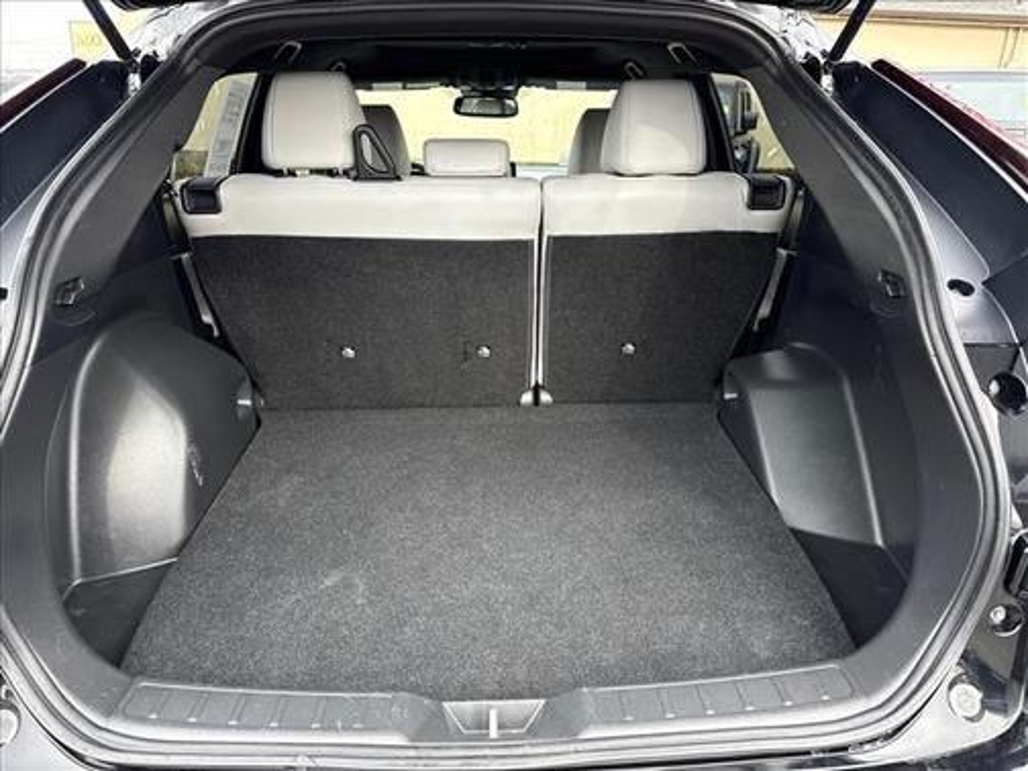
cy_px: 386
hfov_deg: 71.6
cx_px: 514
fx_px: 713
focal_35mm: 24
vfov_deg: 56.8
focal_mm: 6.76
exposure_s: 1/243
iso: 160
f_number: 1.78
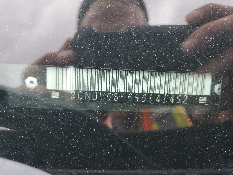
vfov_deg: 53.1
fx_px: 175
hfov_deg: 67.3
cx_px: 116
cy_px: 88
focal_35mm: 26
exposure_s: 1/120
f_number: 1.5
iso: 96
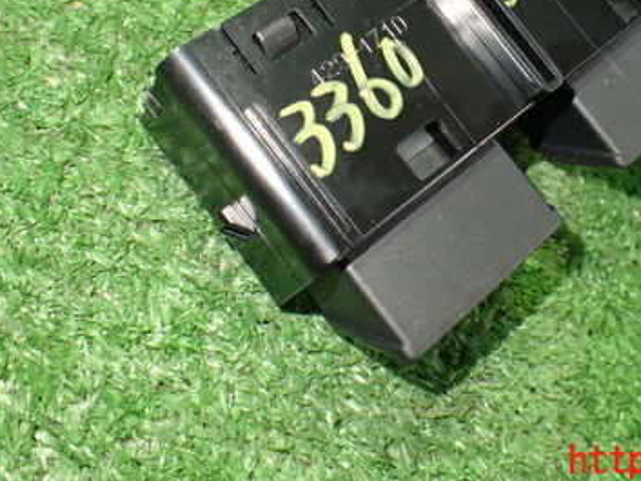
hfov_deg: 37.0
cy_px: 76
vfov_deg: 27.8
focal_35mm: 51
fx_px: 945
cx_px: 434
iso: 800
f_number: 2.3
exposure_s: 1/80
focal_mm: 5.4
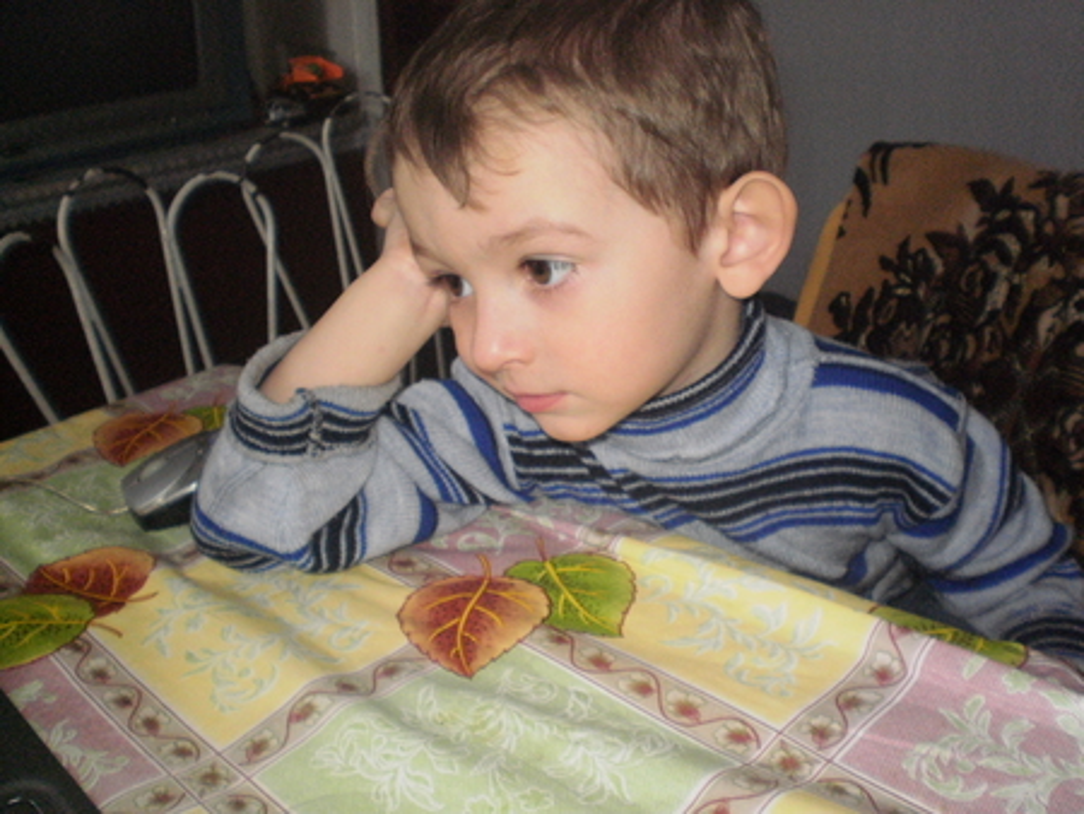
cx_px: 542
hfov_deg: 51.3
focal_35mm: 36
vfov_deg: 39.7
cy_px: 407
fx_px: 1128
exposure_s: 1/250
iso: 400
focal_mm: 6.3
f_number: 3.1
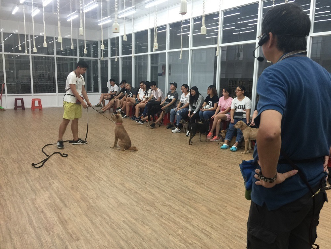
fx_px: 277
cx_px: 166
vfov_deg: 48.2
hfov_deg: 61.7
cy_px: 124
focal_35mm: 29
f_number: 2.2
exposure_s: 1/15
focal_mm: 4.15
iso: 32
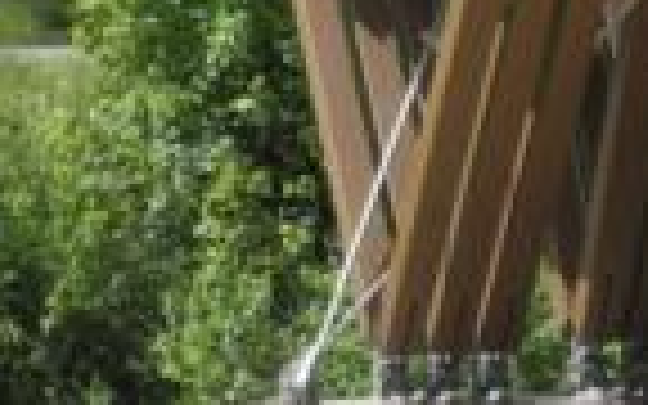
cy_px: -572
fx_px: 7170
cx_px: 236
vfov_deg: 3.2
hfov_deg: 5.2
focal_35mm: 406
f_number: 4.5
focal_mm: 20.1
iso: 100
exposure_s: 1/389
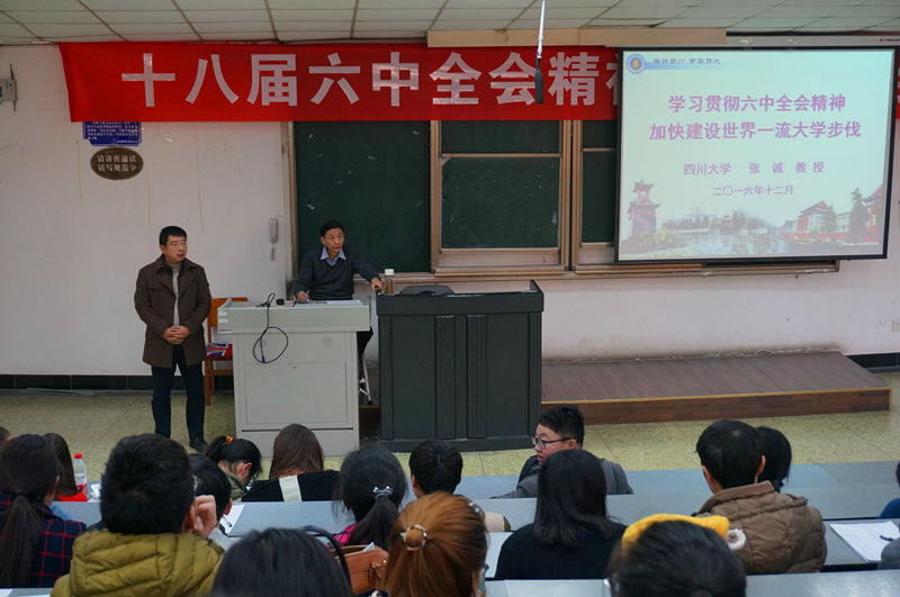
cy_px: 298
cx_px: 450
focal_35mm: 51
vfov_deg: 26.4
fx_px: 1273
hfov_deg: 38.9
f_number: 5
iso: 1000
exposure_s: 1/60
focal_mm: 34
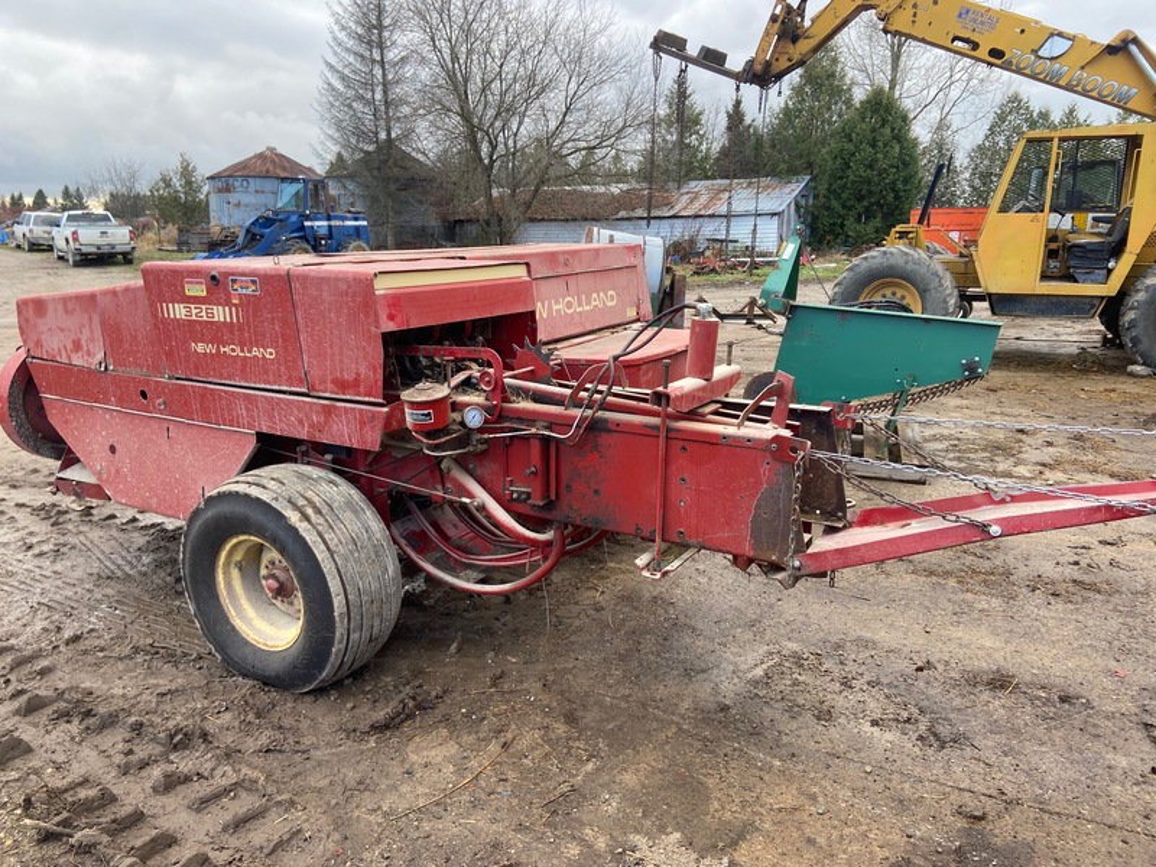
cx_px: 578
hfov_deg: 67.3
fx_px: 868
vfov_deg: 53.1
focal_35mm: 26
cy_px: 434
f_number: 1.8
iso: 32
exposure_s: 1/171
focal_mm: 4.25
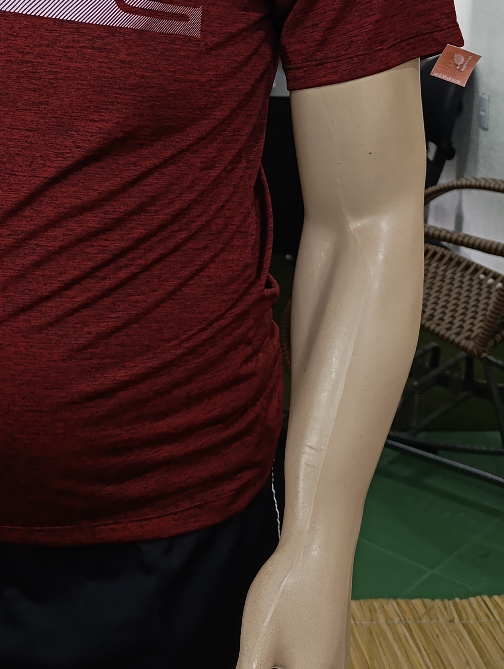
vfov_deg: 32.7
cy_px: 78
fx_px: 1084
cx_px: 38
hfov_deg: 25.3
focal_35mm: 56
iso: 800
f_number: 1.6
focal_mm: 6.14
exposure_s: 1/60
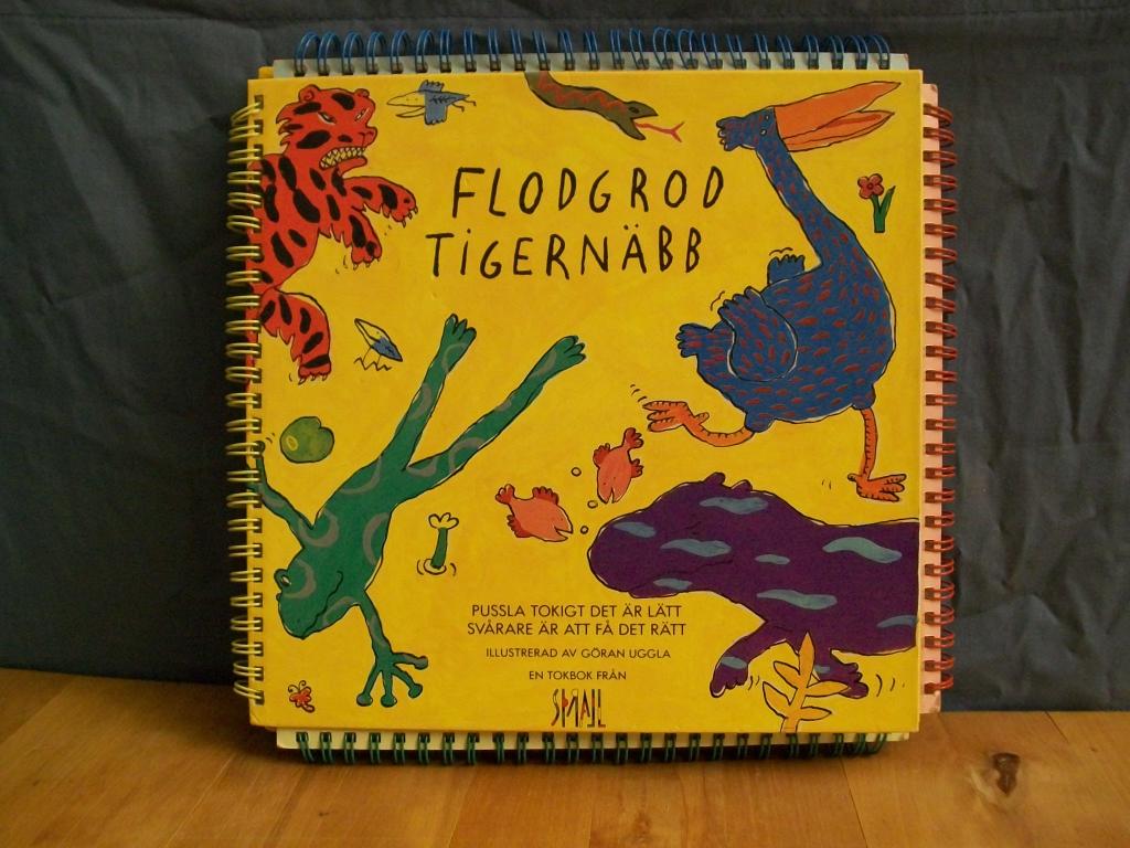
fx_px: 1175
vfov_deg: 39.7
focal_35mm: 36
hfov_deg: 51.4
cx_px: 565
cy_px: 424
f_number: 2.7
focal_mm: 6
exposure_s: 1/8
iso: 200
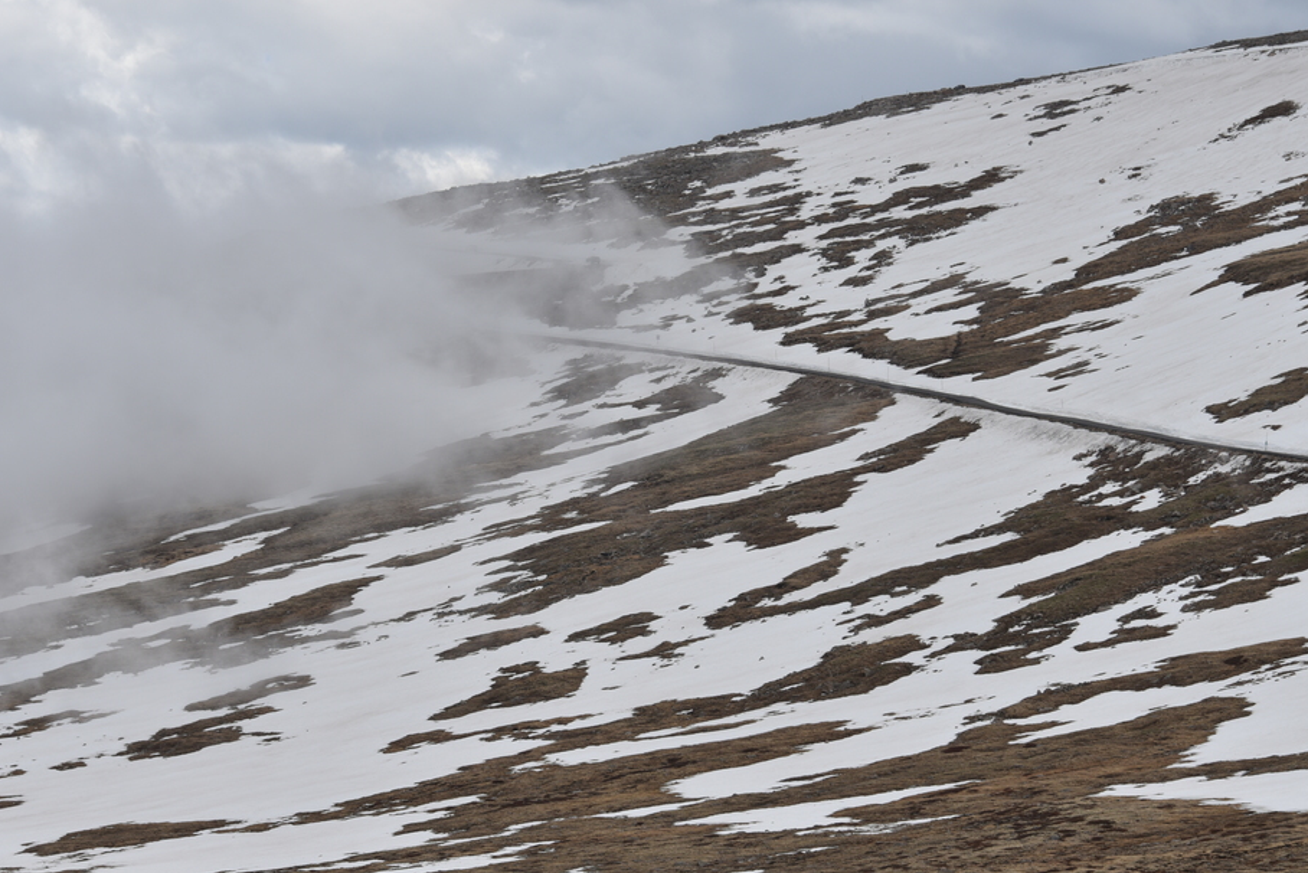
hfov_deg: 11.9
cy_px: 434
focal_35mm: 172
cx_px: 671
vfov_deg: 8.0
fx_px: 6251
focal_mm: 122
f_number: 9
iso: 100
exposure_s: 1/320
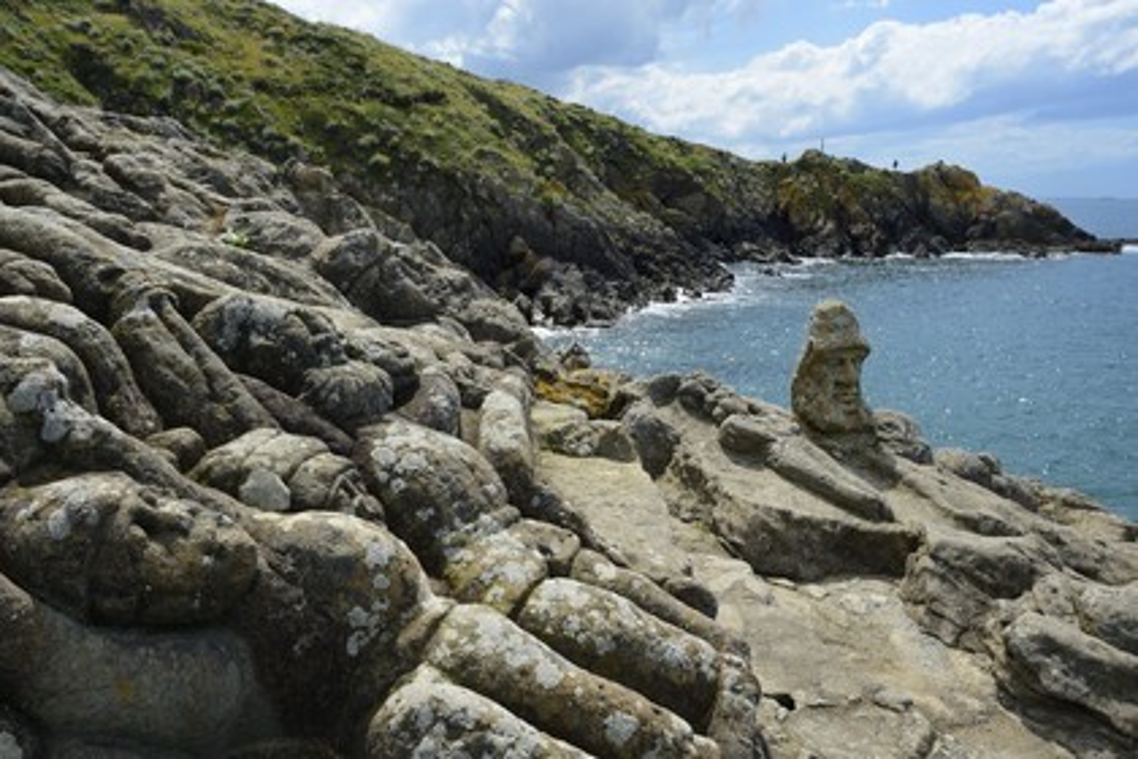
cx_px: 569
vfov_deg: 53.1
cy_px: 380
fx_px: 759
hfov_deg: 73.7
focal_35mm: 24
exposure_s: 1/200
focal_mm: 24
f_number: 13
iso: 200
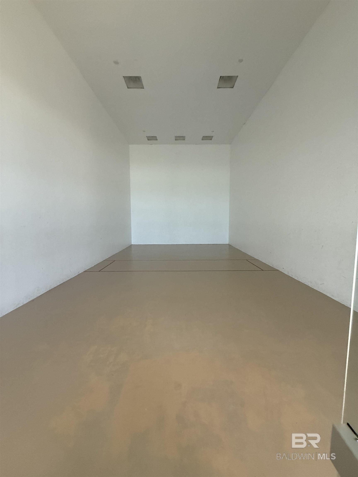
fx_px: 193
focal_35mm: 14
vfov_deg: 102.1
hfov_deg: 85.7
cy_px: 238
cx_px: 179
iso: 320
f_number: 2.2
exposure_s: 1/69
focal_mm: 2.22
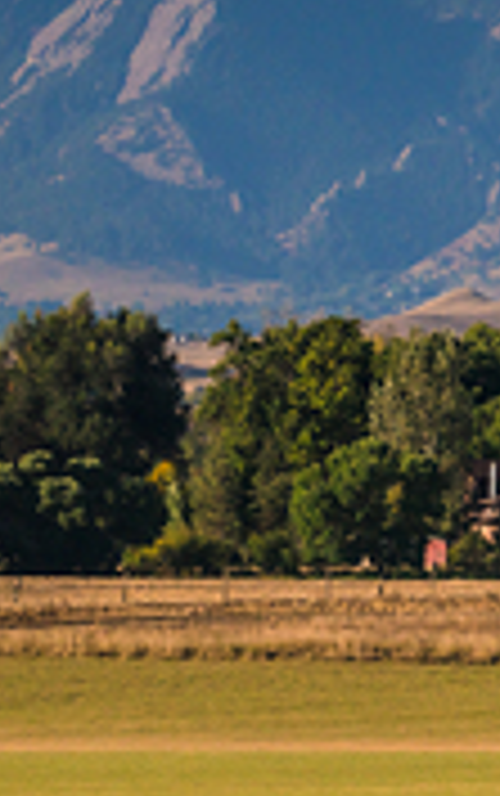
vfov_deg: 2.2
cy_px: 301
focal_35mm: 951
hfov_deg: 1.4
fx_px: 20684
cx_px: -685
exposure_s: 1/6400
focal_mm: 275
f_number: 5.6
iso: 400
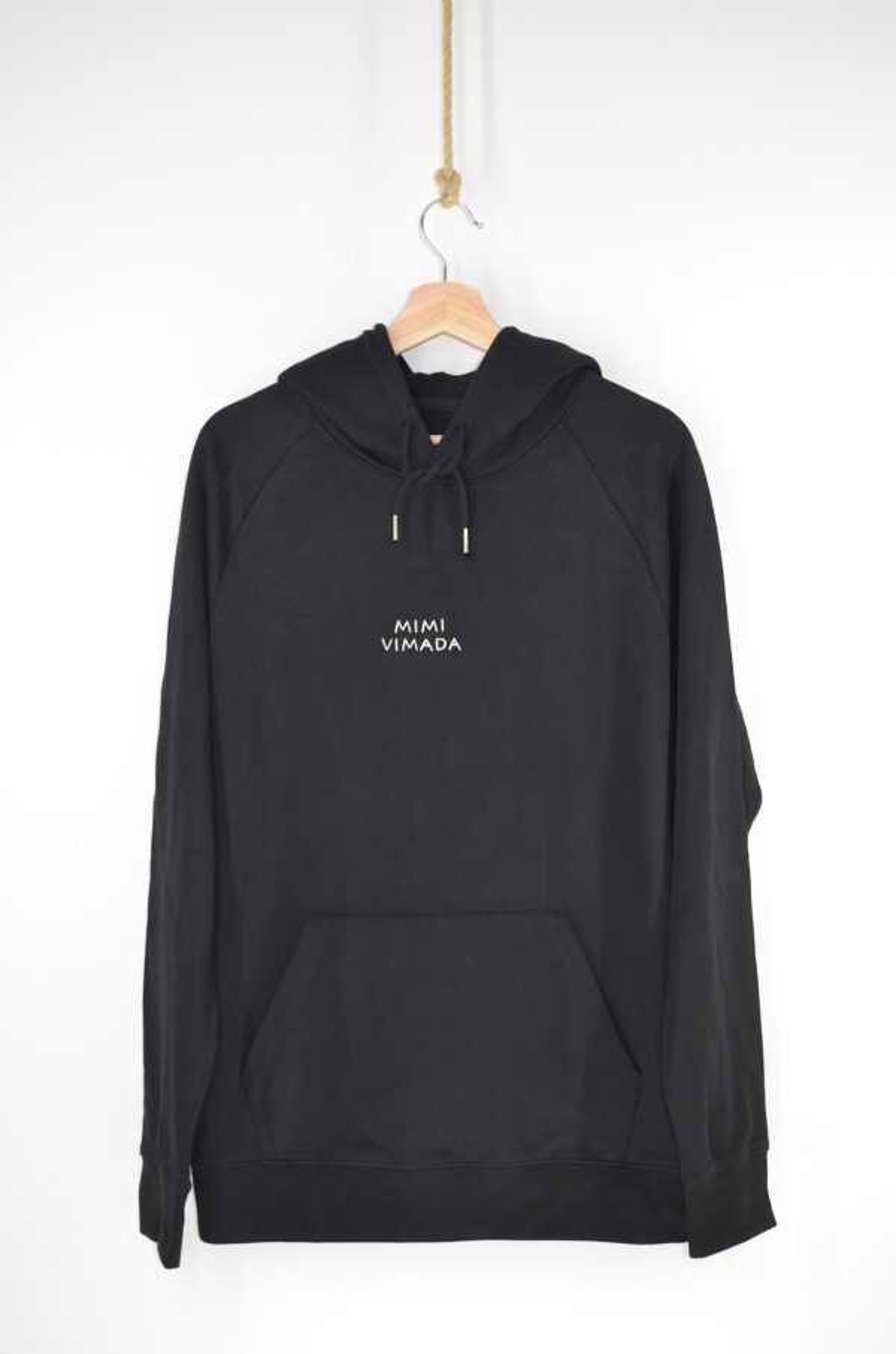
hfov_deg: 25.6
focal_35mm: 52
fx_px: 1969
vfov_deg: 37.9
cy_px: 677
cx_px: 448
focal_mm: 35
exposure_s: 1/125
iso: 640
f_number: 5
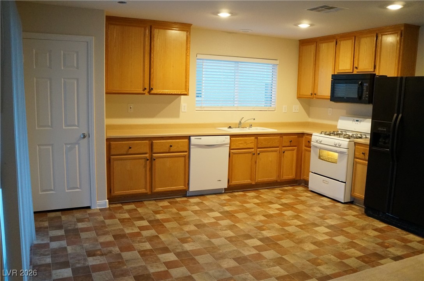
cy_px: 140
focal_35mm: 30
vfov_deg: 43.5
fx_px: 353
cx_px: 212
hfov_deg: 62.0
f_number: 3.2
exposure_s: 1/60
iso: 3200
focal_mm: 20
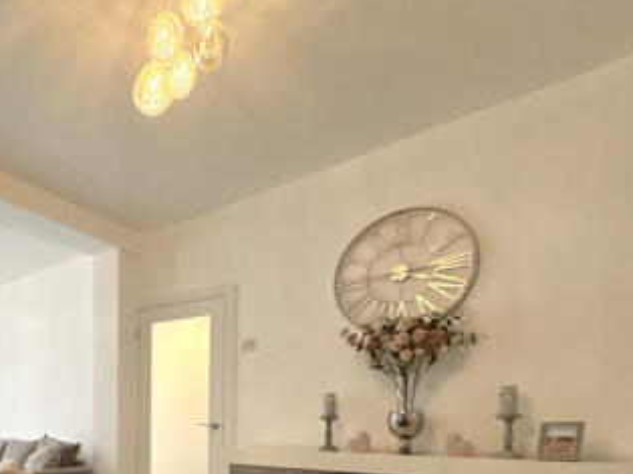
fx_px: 475
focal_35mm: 26
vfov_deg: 47.2
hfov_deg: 60.2
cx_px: 100
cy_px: 435
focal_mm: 2.22
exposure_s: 1/100
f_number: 2.2
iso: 250
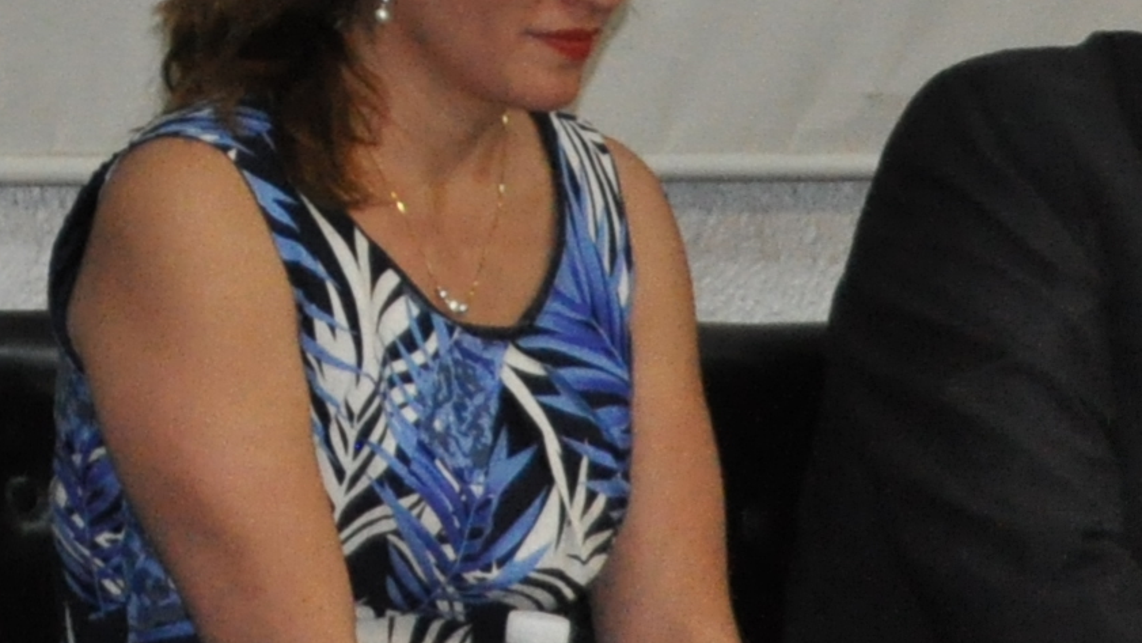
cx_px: -547
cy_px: -394
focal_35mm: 256
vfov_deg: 4.7
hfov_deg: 8.3
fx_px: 7752
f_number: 4.8
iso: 1600
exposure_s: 1/60
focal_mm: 32
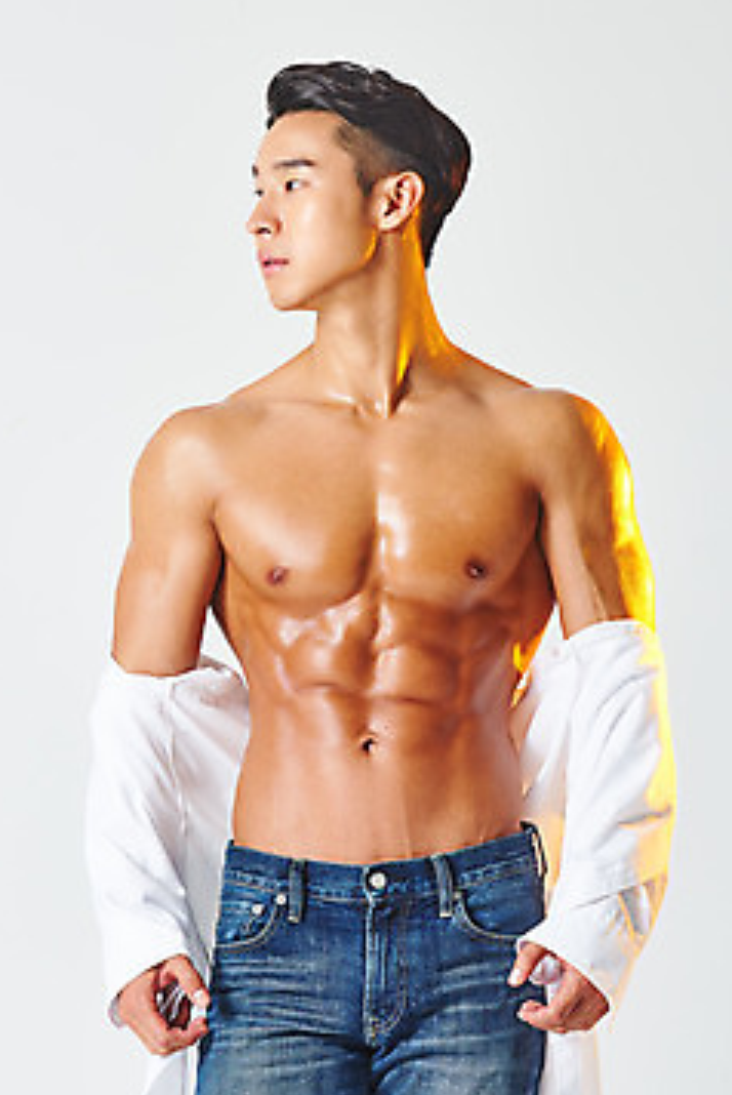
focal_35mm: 174
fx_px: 5296
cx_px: 364
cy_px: 541
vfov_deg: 11.8
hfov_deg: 7.9
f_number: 11
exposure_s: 1/125
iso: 100
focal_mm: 155
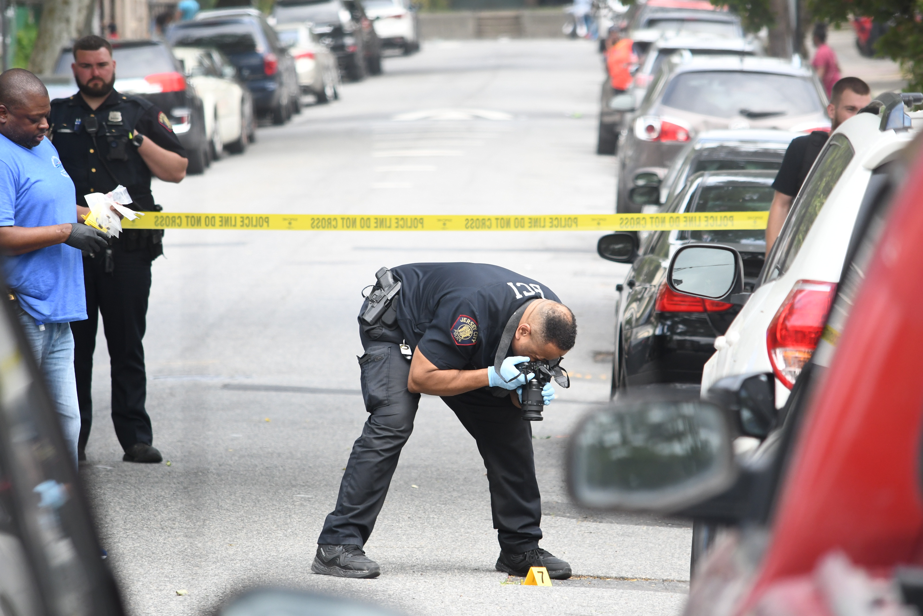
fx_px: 7101
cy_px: 308
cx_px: 462
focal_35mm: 277
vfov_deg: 5.0
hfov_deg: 7.4
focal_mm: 185
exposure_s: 1/800
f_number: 5
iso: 800
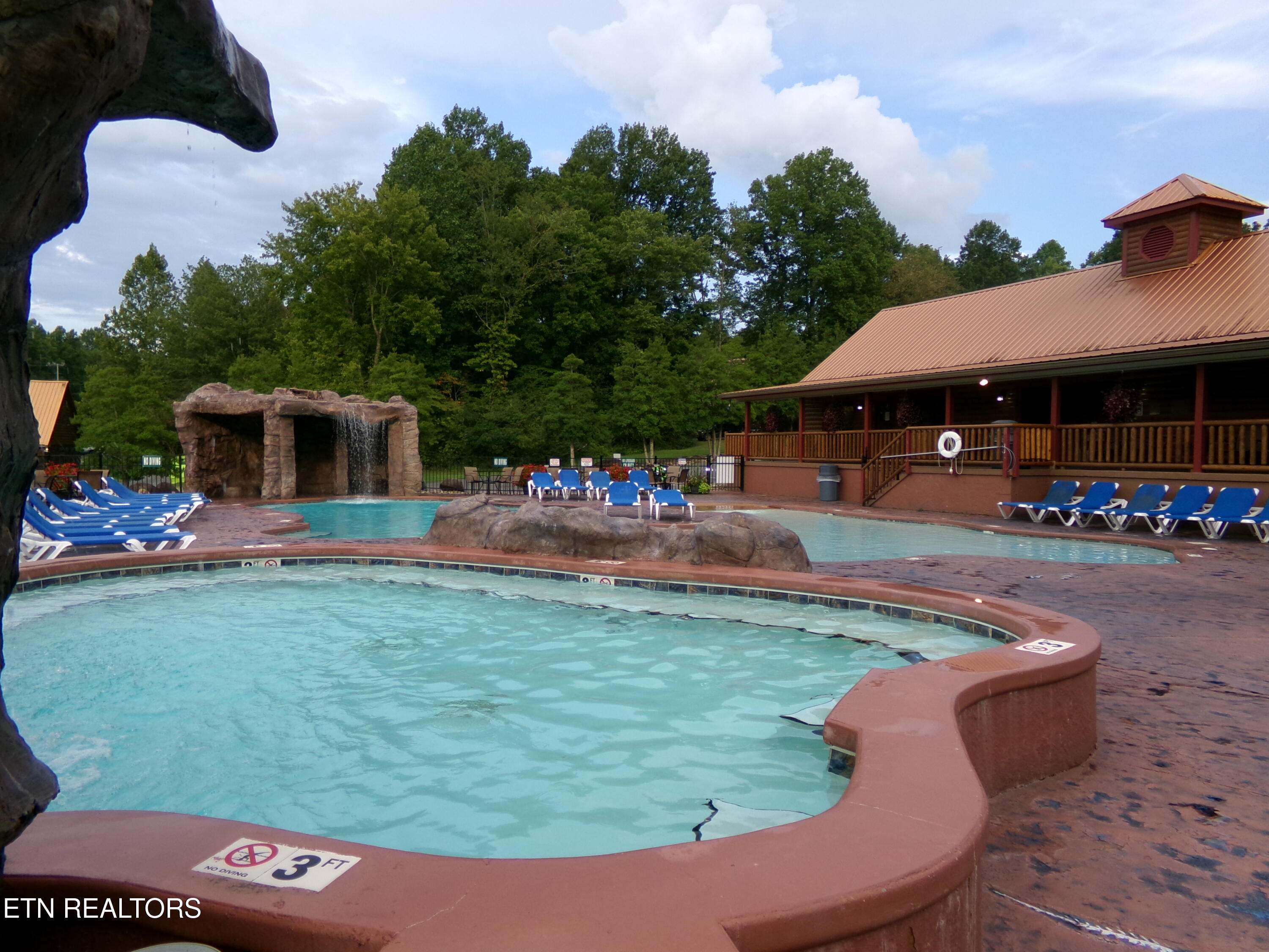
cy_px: 476
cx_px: 634
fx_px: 880
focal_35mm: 24
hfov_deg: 71.6
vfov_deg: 56.8
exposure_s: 1/240
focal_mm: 4.3
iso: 100
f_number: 3.7
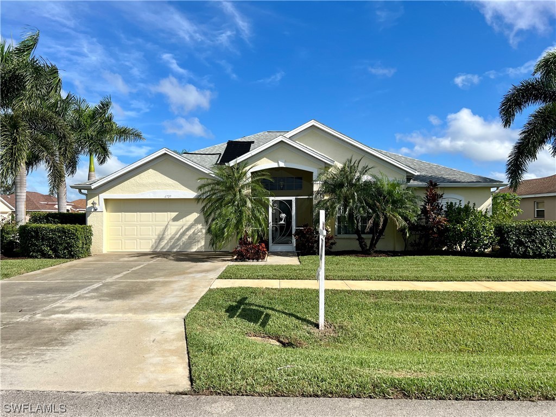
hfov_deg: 67.3
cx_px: 278
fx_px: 418
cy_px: 208
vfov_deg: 53.1
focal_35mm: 26
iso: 50
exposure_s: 1/5076
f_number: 1.5
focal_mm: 5.7
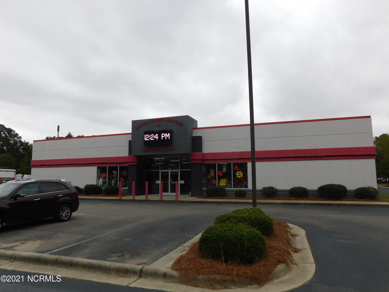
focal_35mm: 24
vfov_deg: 56.8
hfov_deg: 71.6
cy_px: 146
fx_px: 270
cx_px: 194
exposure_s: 1/800
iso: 125
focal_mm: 4.1
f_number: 3
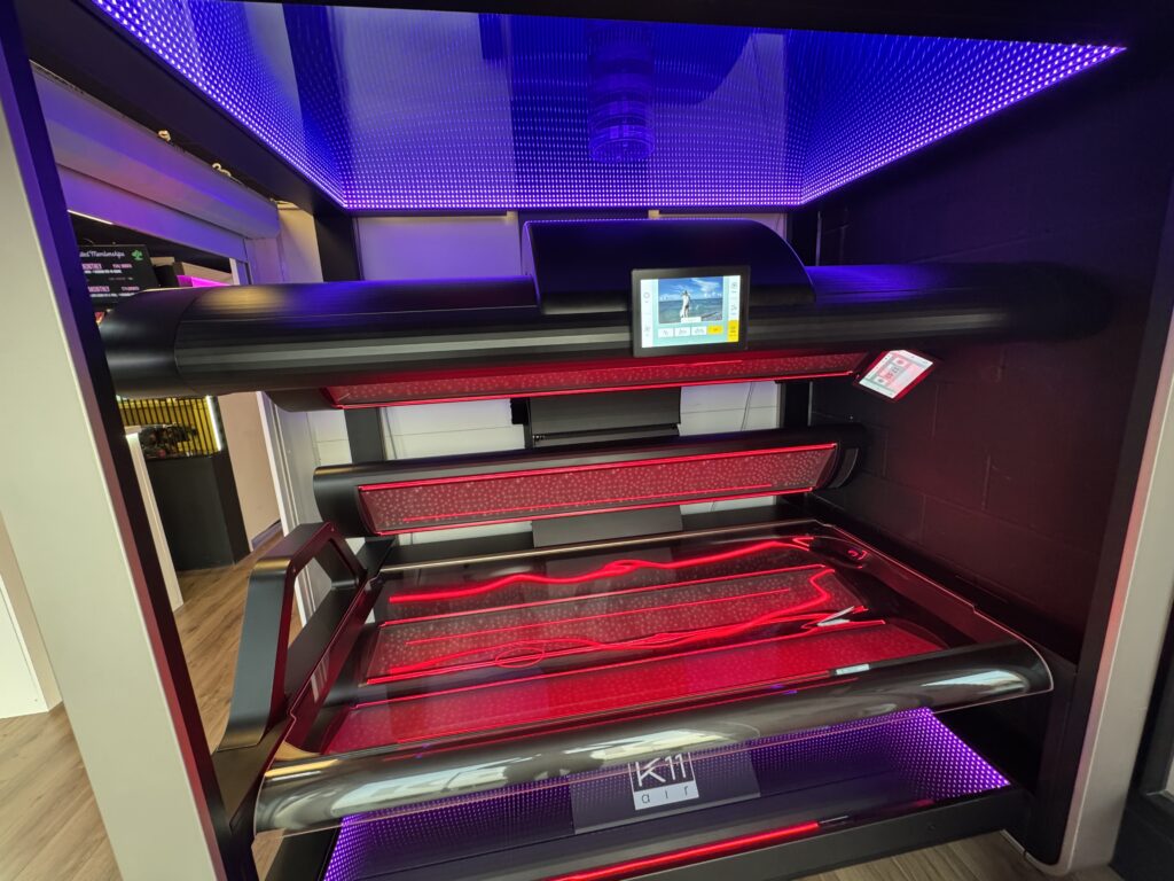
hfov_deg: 102.1
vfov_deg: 85.7
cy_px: 440
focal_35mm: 14
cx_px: 587
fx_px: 475
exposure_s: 1/98
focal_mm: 2.22
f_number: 2.2
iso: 320
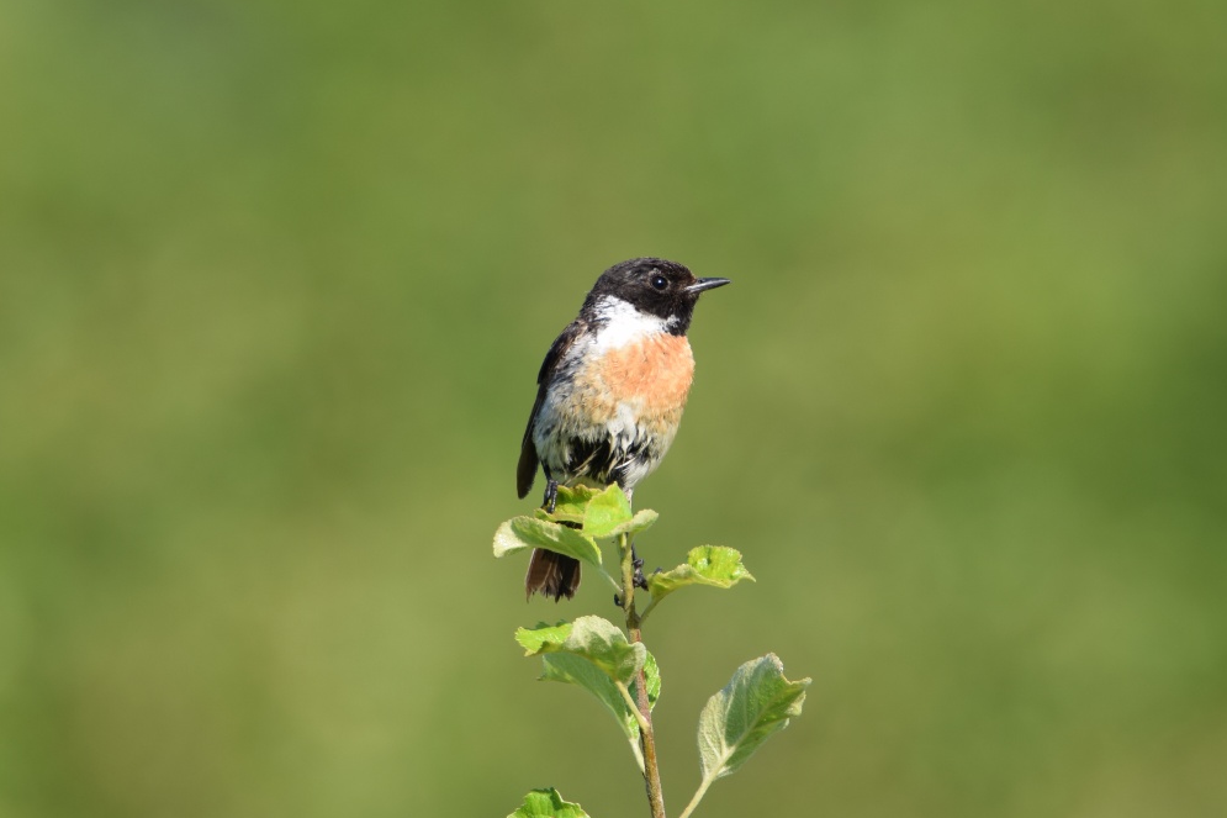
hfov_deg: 1.7
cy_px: 316
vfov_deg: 1.1
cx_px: 668
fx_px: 41095
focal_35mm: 1206
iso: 100
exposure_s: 1/160
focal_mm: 500
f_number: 6.3
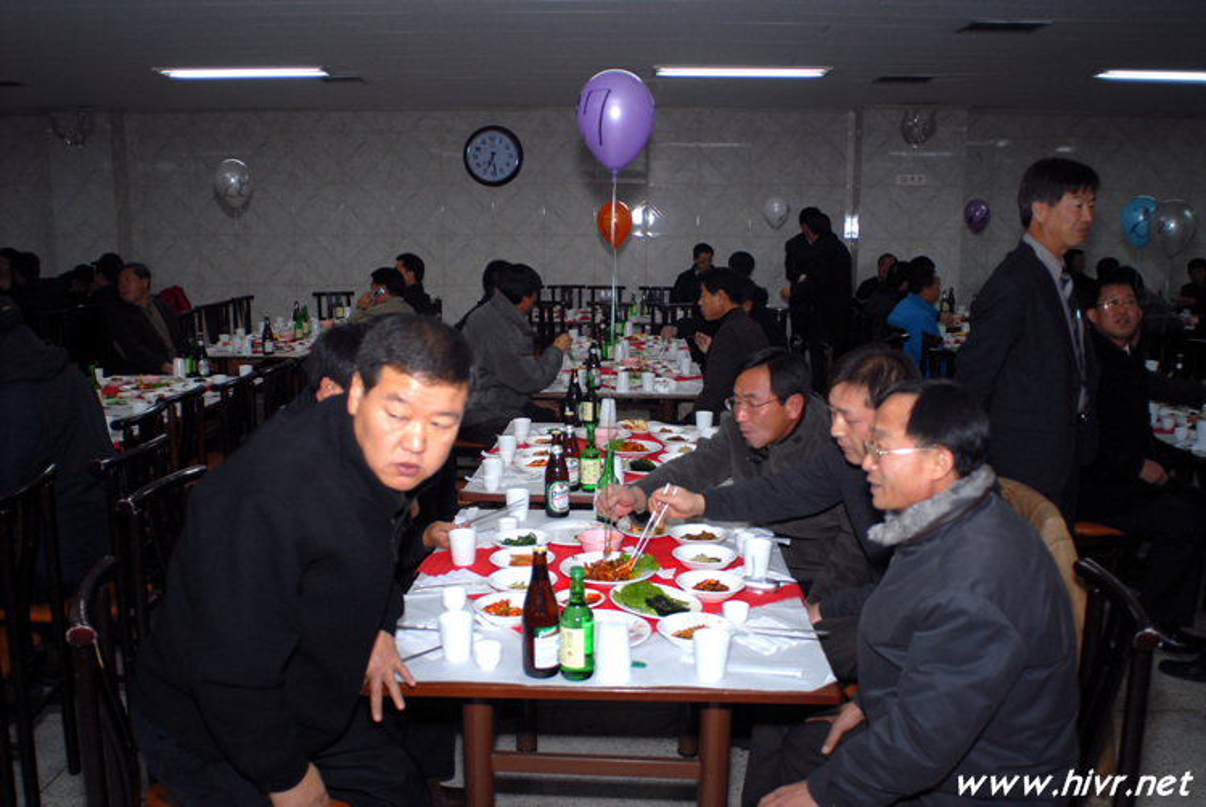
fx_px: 1006
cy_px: 404
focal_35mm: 30
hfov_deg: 61.9
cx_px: 603
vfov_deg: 43.7
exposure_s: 1/40
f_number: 2.8
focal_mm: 20
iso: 100
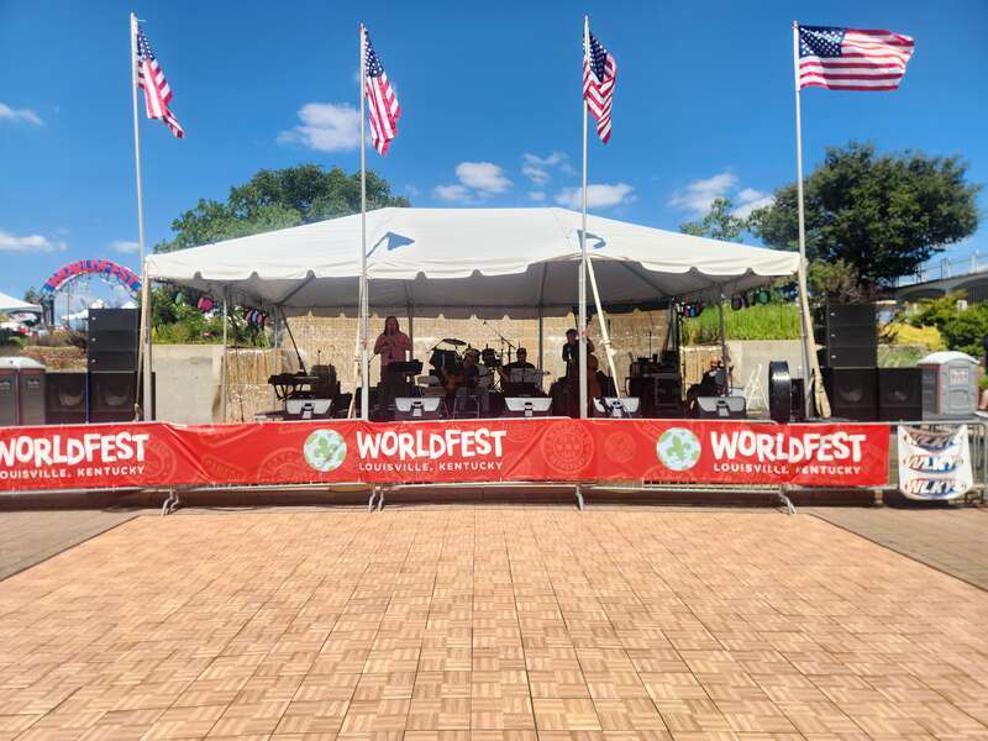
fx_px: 656
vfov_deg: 58.9
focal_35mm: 23
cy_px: 370
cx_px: 494
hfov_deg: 73.9
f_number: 1.8
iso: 20
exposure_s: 1/1215
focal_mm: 5.4
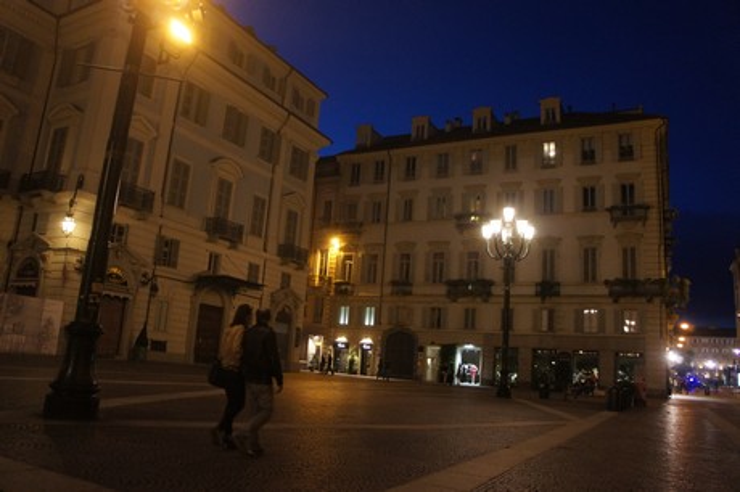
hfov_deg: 67.4
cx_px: 370
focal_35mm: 27
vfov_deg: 47.9
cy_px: 246
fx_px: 555
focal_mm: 18
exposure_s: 1/40
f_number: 3.5
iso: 1600
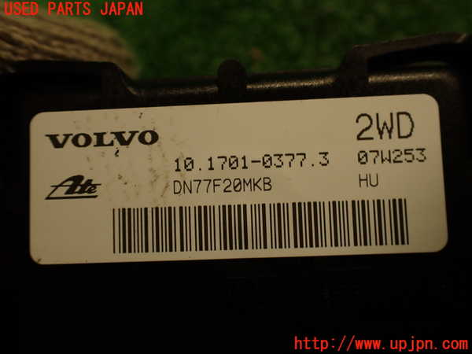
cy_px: 177
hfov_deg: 60.0
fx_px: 409
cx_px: 236
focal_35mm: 30
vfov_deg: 46.8
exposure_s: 1/60
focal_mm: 5.4
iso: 160
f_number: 2.3
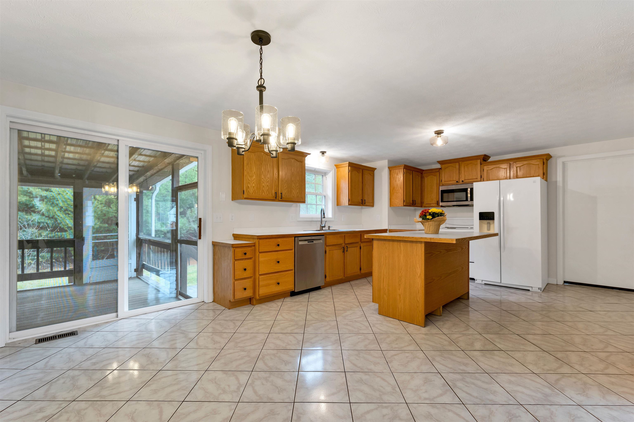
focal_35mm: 15
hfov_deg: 100.4
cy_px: 211
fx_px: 264
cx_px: 317
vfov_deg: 77.3
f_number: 8
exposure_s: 1/10
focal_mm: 15
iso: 400
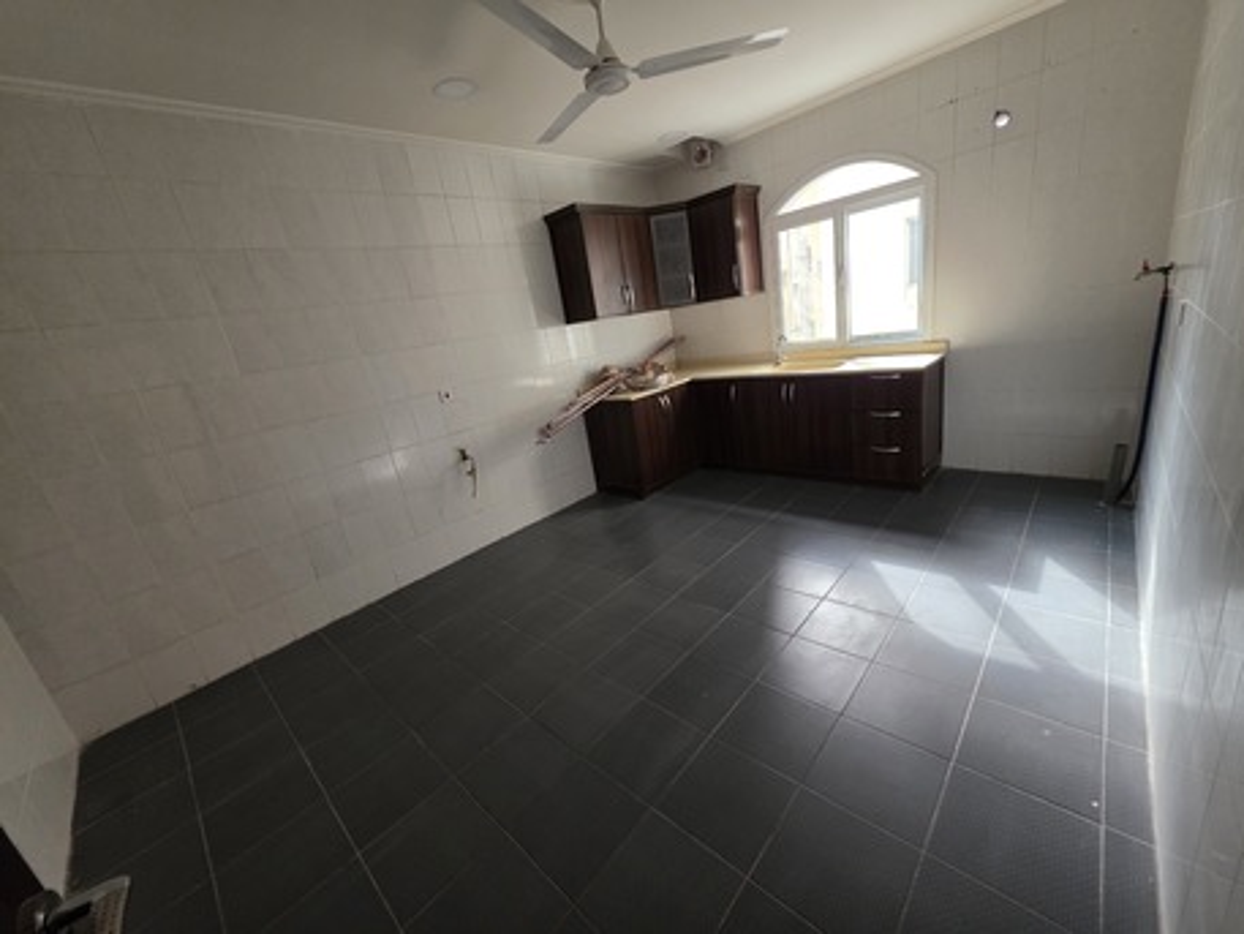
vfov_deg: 89.9
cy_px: 467
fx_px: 467
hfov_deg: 106.2
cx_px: 622
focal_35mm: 13
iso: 250
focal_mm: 2.2
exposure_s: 1/60
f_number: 1.9
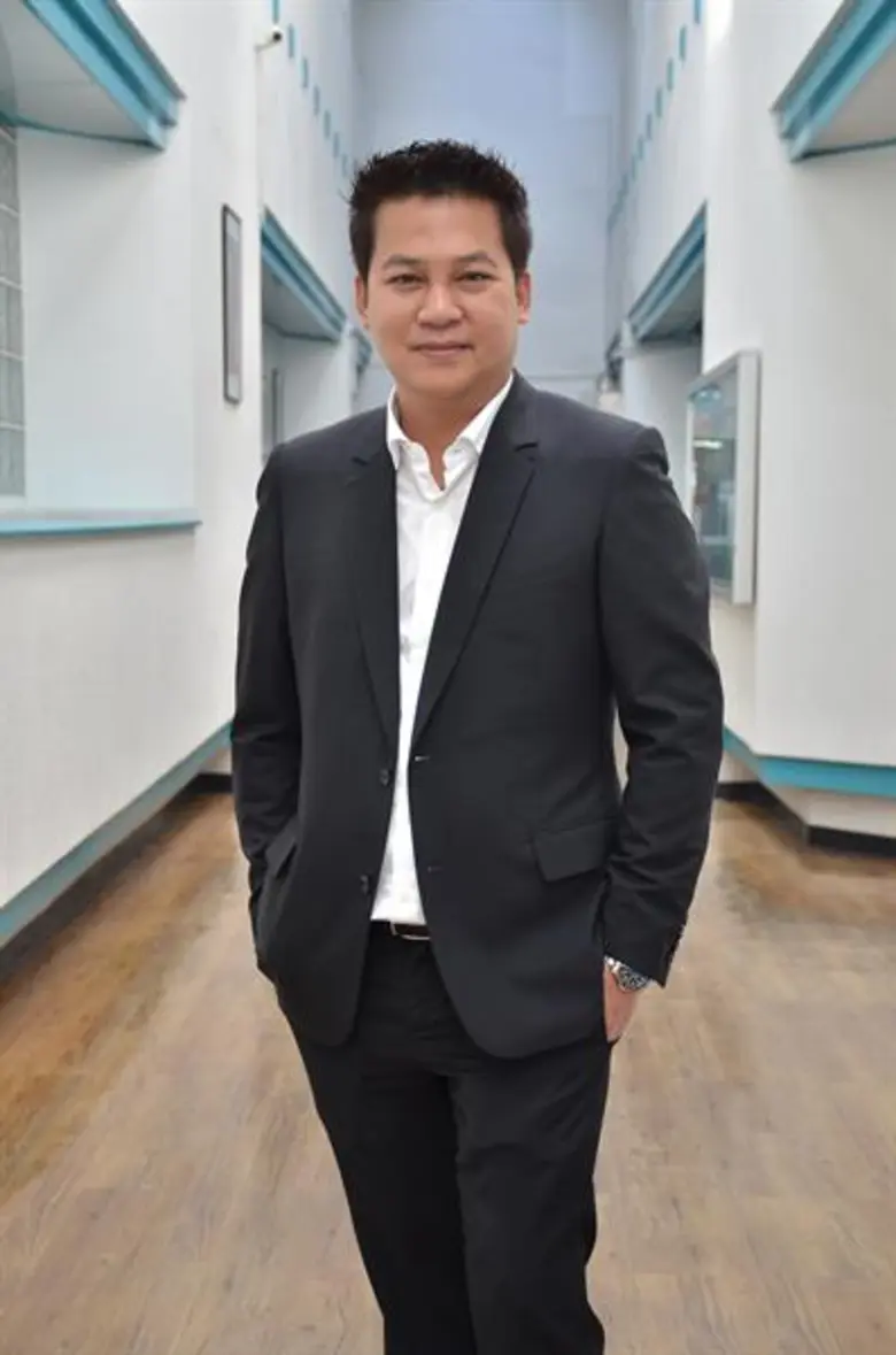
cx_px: 448
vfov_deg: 33.5
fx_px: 2252
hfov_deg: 22.5
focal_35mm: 60
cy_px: 678
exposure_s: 1/200
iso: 500
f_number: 4.5
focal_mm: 40
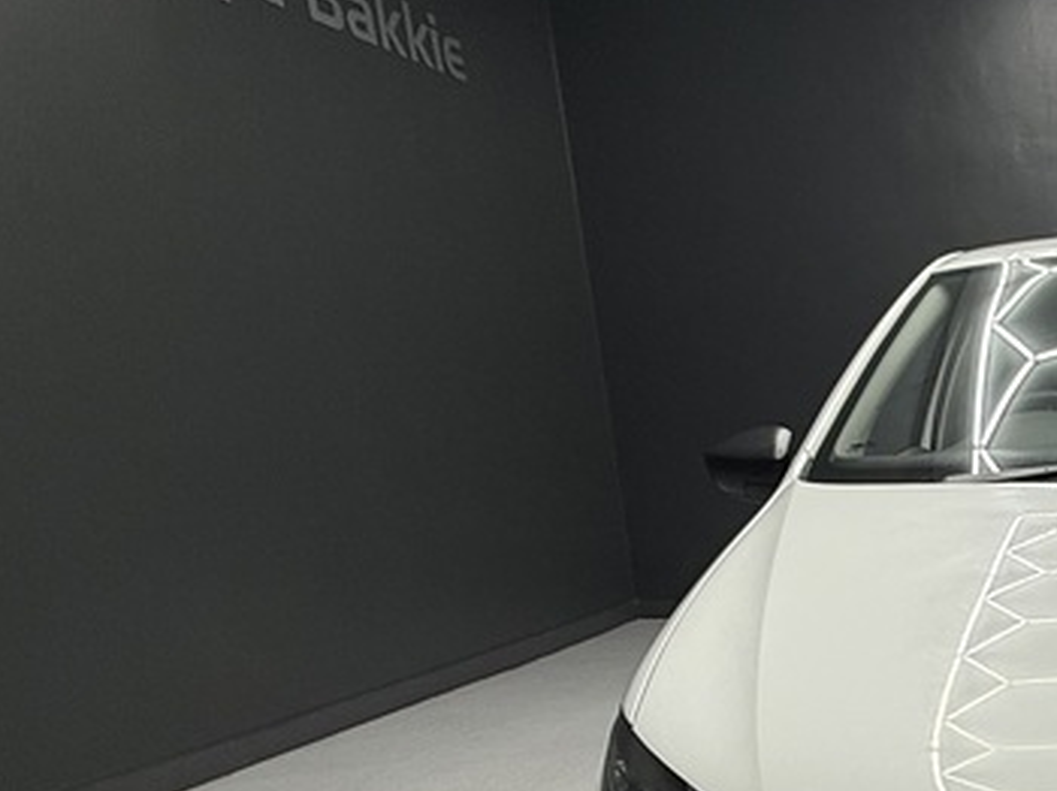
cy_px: 848
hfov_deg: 37.6
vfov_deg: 31.5
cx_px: 1184
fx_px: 1251
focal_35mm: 41
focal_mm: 2.22
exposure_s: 1/100
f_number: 2.2
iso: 80
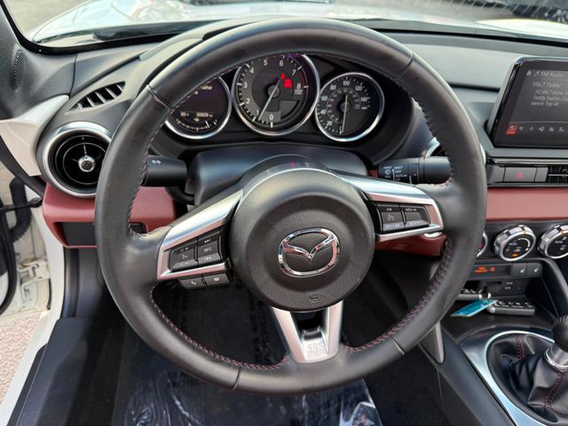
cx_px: 284
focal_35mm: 24
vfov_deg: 56.8
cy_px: 213
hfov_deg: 71.6
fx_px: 394
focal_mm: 6.76
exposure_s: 1/243
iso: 125
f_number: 1.78
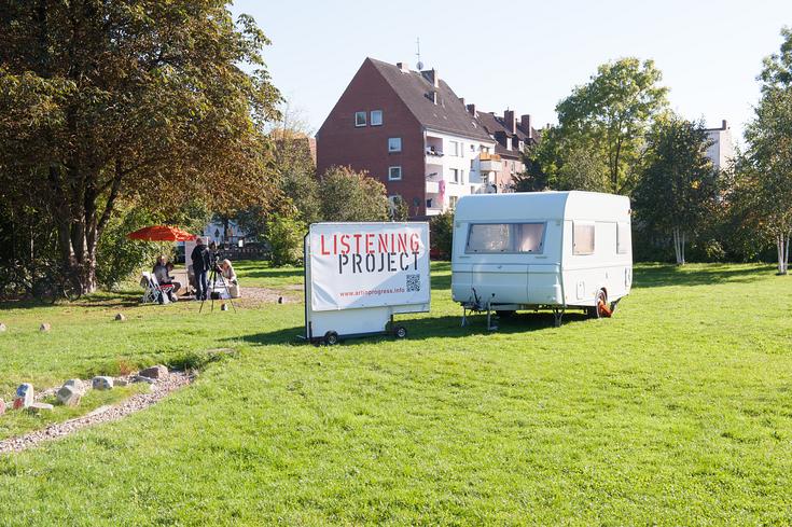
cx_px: 396
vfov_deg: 29.8
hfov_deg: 43.6
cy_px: 264
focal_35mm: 45
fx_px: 989
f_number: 11
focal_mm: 45
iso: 400
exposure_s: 1/200
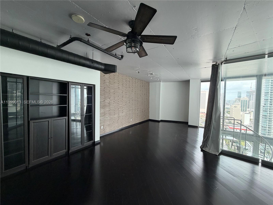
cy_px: 102
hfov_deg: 102.1
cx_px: 136
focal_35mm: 14
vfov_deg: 85.7
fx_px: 110
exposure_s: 1/121
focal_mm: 2.22
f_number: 2.2
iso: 160
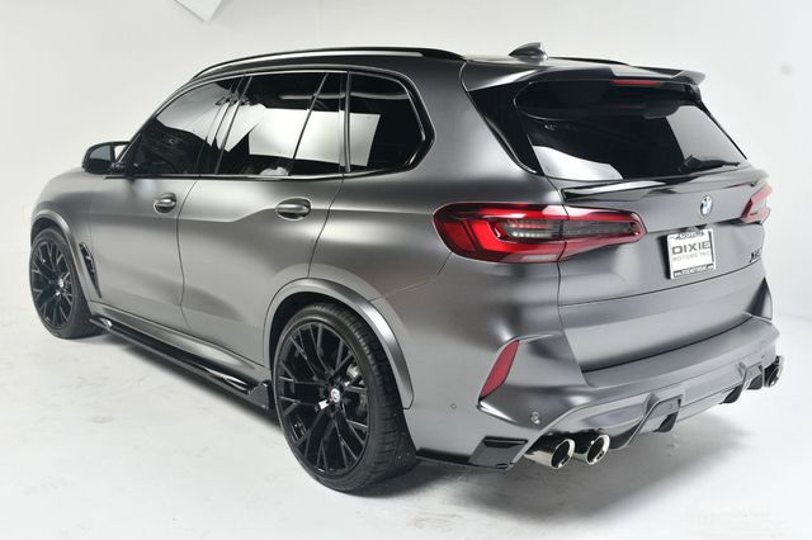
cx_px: 406
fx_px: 812
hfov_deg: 53.2
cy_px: 270
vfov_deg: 36.8
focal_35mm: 36
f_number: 9
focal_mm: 24
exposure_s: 1/160
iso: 100
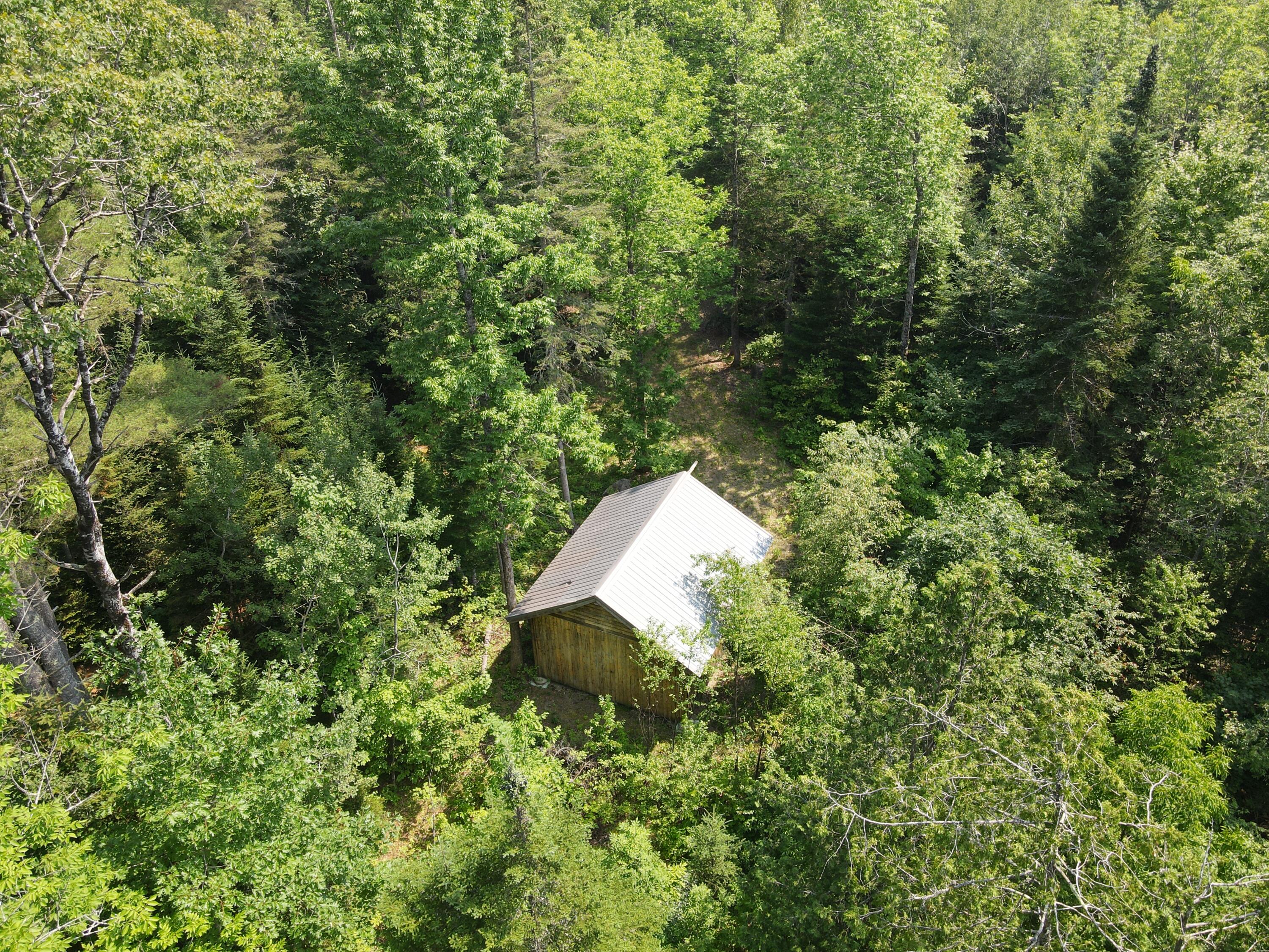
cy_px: 476
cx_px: 634
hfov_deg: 71.6
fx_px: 880
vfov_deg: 56.8
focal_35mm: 24
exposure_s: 1/160
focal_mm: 4.5
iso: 100
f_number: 2.8
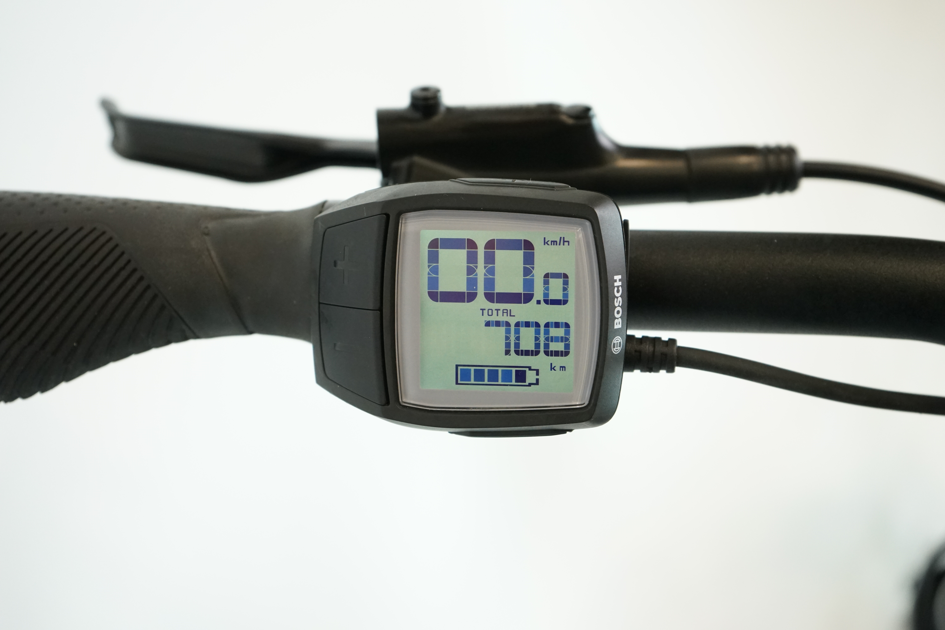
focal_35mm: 61
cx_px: 472
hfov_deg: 32.9
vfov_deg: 22.3
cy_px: 315
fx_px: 1601
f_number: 6.3
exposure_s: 1/200
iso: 2500
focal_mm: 61
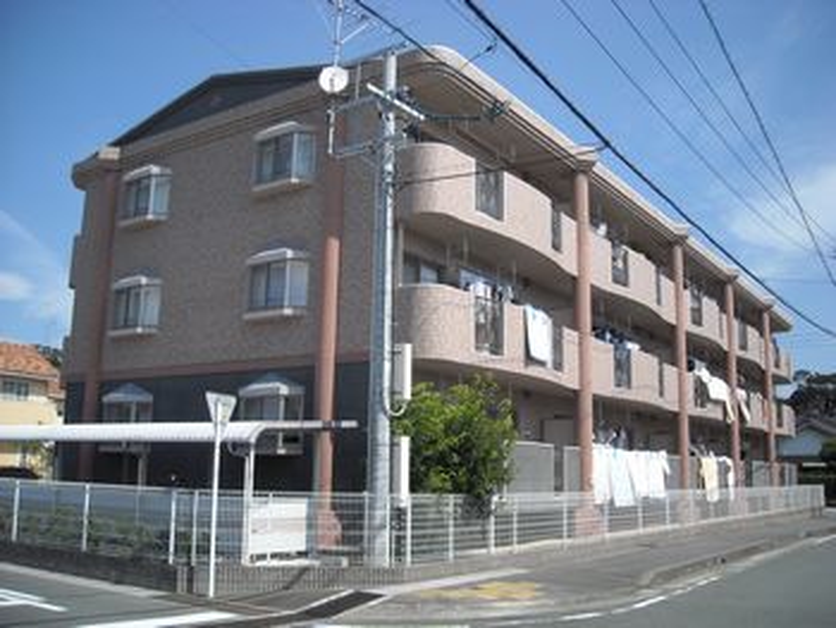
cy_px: 314
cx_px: 418
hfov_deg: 52.6
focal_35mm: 35
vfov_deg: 40.7
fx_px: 846
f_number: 5.6
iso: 64
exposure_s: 1/296
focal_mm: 5.7
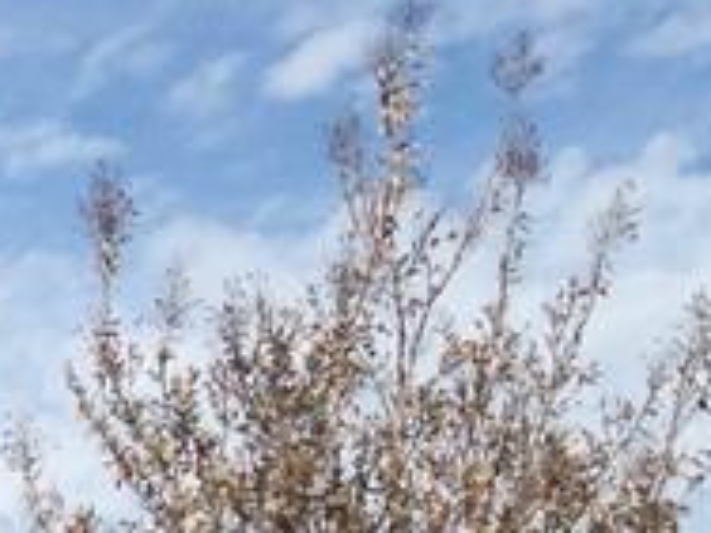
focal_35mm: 180
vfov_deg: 7.9
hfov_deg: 10.5
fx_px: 3697
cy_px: 1085
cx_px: -473
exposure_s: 1/2088
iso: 50
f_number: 2.4
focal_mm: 4.12
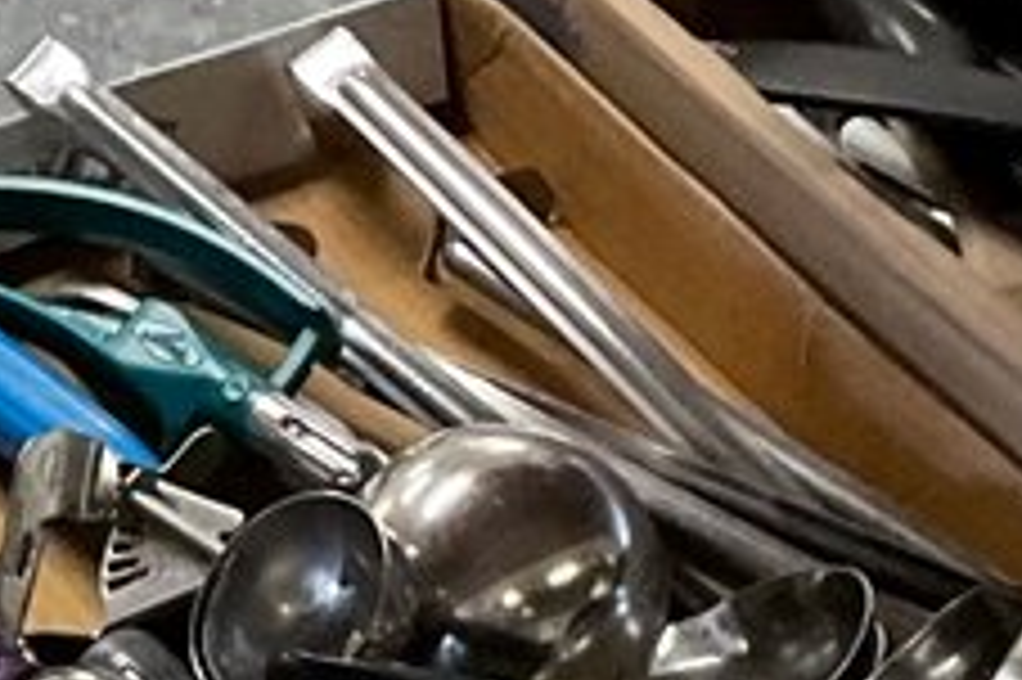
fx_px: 5702
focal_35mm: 201
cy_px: 1191
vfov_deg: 6.7
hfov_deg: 10.1
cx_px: -88
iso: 125
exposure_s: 1/60
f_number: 1.8
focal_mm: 3
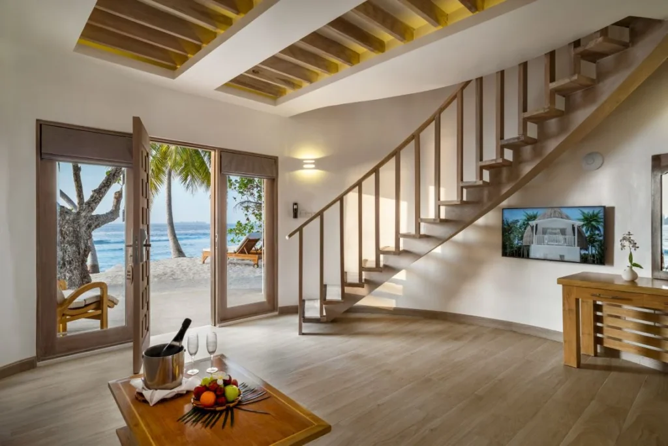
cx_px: 334
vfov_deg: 64.6
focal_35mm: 19
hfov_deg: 86.9
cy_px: 223
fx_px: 353
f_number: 8
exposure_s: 1/80
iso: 125
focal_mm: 19
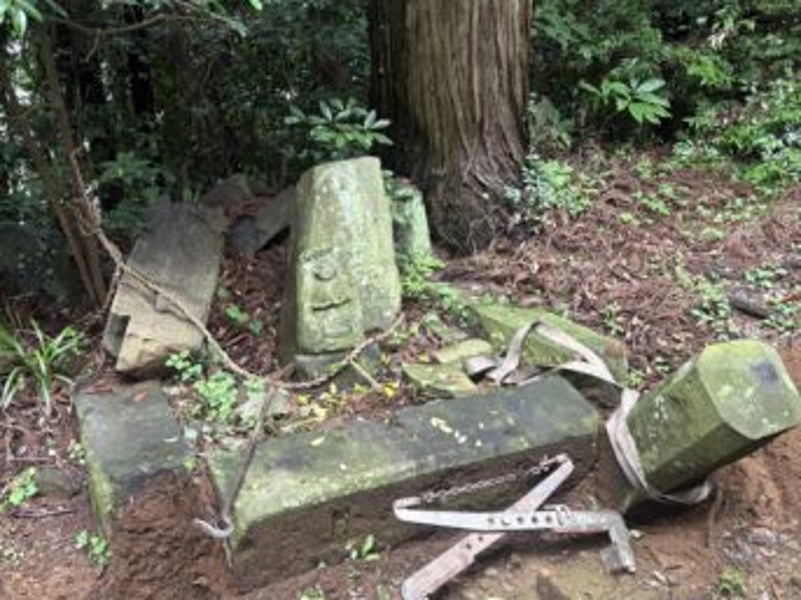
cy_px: 369
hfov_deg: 51.4
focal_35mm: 36
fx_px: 833
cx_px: 403
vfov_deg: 39.4
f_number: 1.6
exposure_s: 1/60
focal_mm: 5.96
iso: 200
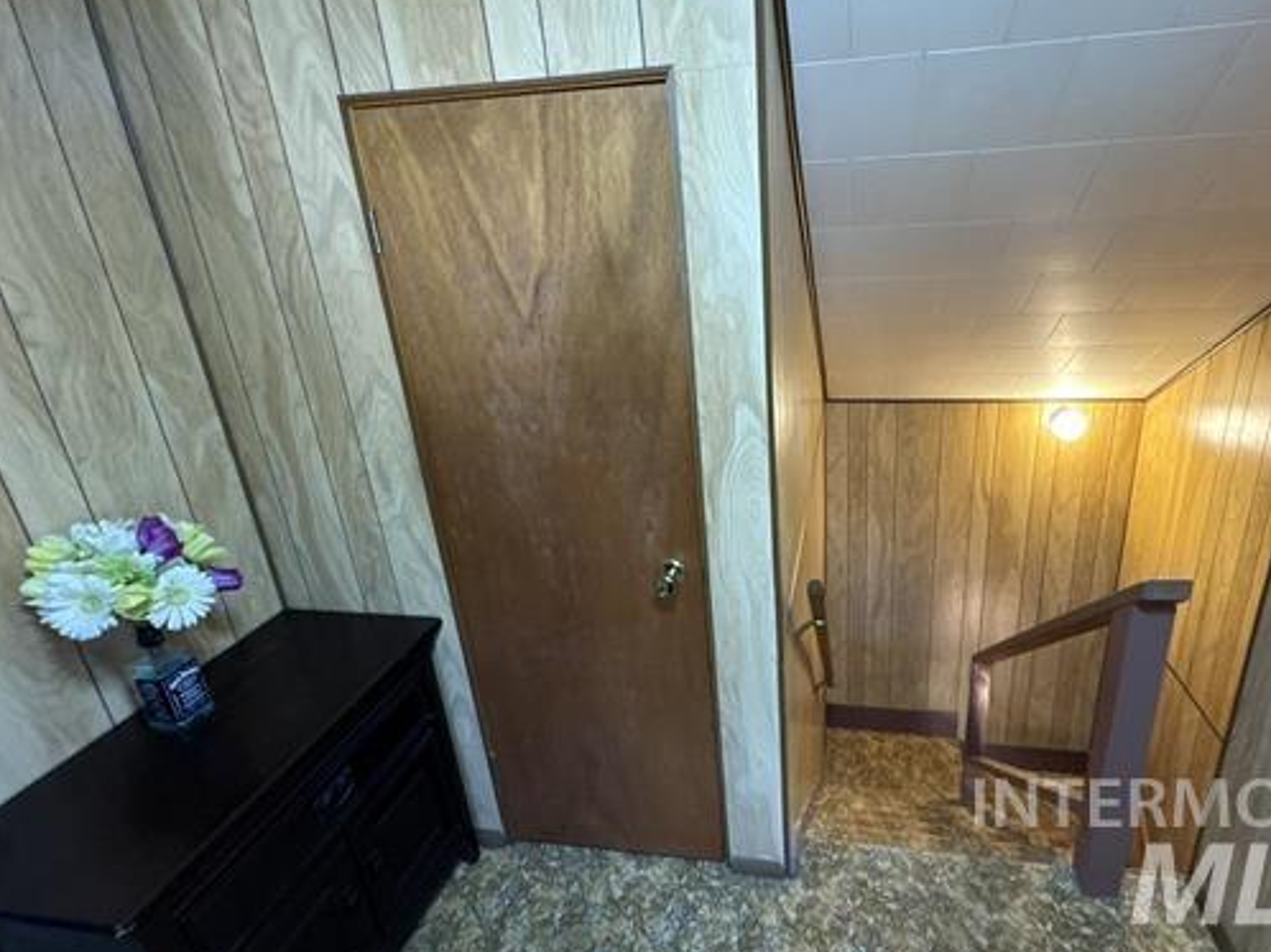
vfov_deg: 71.5
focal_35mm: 18
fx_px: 661
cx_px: 745
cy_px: 457
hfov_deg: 87.0
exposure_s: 1/60
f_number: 2.2
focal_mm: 2.22
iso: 800
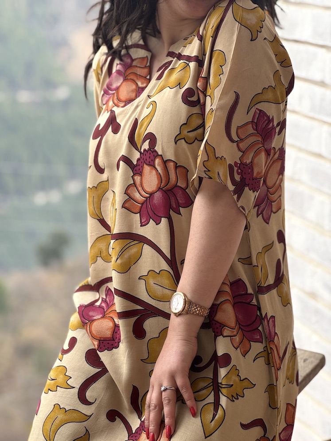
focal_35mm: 77
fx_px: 982
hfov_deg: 19.1
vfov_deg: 25.3
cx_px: 166
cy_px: 220
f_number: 2.8
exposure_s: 1/99
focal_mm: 9
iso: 40
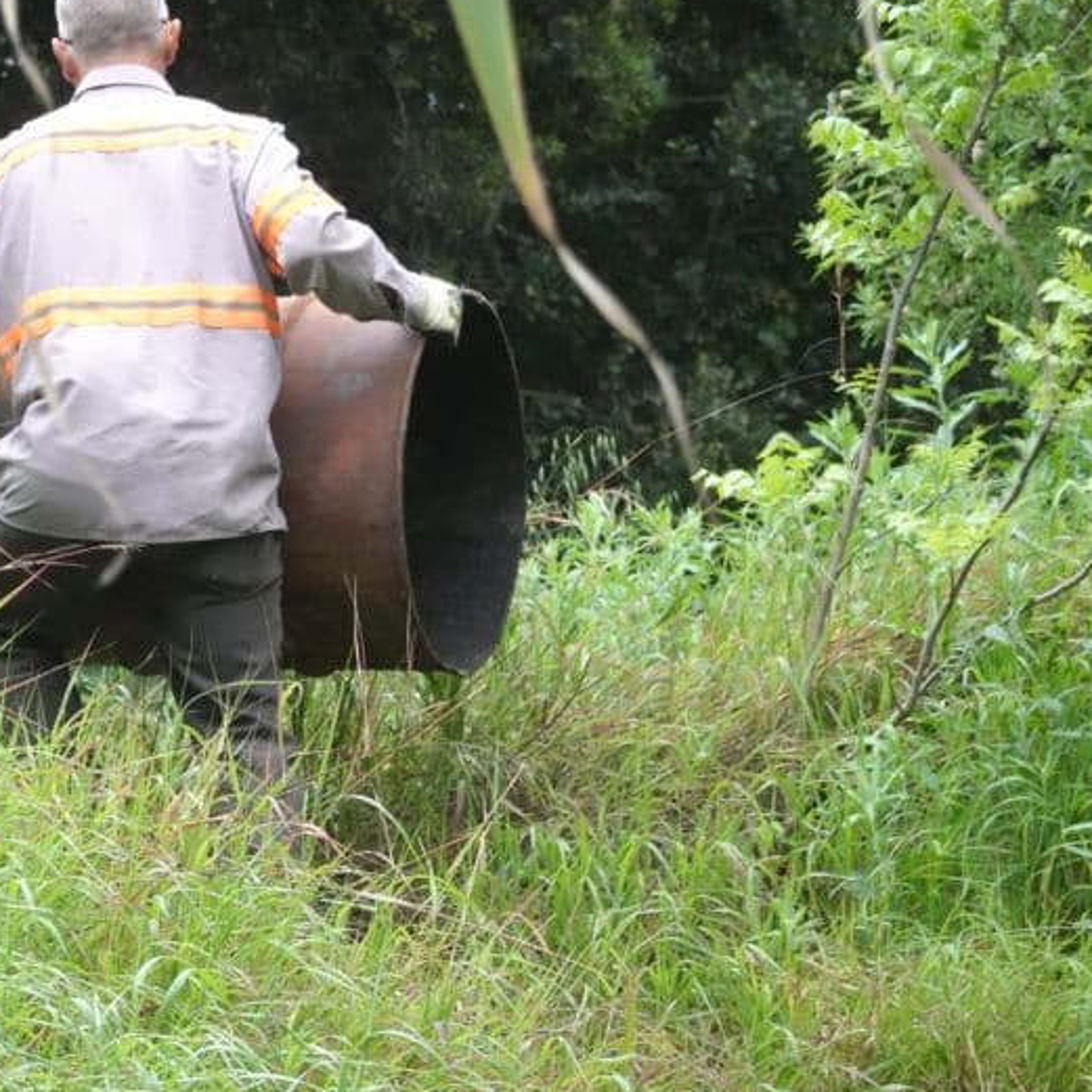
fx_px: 8280
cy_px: 476
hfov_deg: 7.5
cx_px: 105
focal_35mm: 232
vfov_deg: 7.5
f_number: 4.5
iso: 3200
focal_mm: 53.6
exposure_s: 1/800
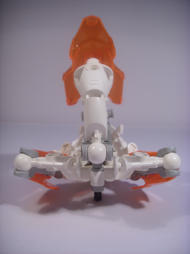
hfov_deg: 45.4
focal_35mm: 31
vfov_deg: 58.4
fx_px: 227
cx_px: 95
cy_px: 127
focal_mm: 6.3
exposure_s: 1/33
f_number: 3.5
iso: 50
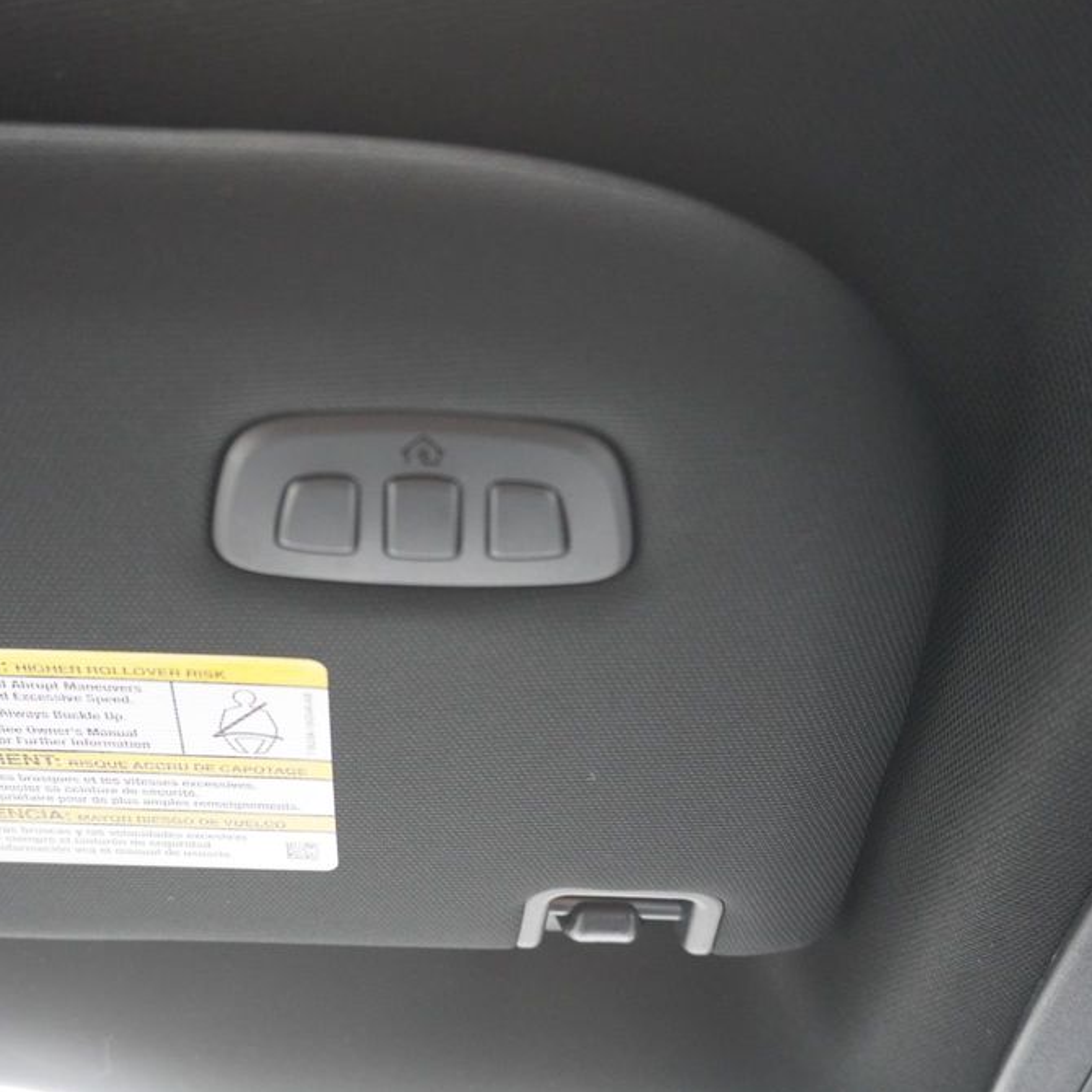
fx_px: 1392
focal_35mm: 39
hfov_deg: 42.7
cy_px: 548
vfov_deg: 42.8
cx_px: 469
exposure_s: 1/60
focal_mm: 20
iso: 2500
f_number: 4
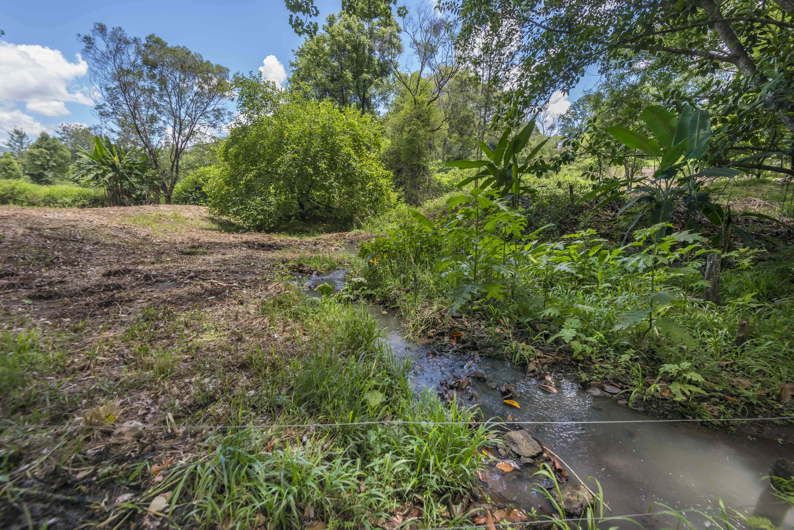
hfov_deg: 96.7
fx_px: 353
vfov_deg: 73.8
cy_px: 265
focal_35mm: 16
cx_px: 397
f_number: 8
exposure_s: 1/250
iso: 500
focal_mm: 16
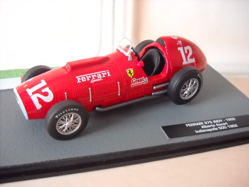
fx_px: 295
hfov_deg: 45.8
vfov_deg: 35.1
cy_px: 94
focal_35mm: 41
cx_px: 124
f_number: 3.1
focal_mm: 6.72
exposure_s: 1/31
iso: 800
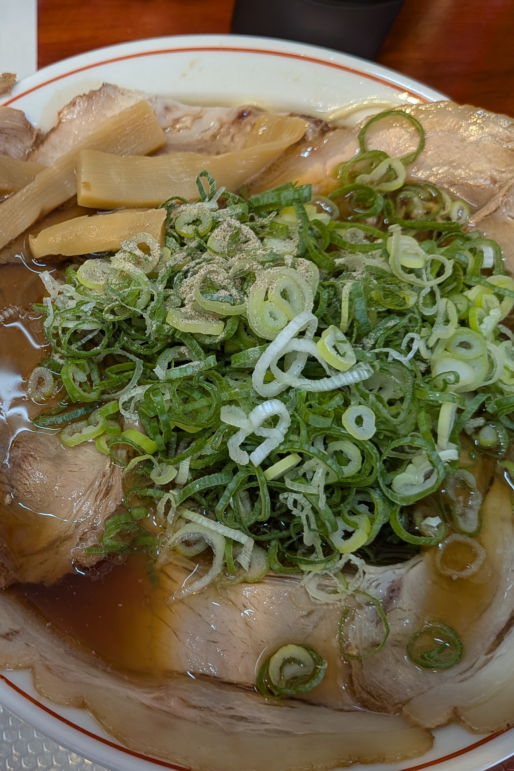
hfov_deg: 33.6
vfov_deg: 51.8
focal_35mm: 37
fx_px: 792
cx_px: 30
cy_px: 352
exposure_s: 1/100
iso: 79
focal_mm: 4.53
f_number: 1.7
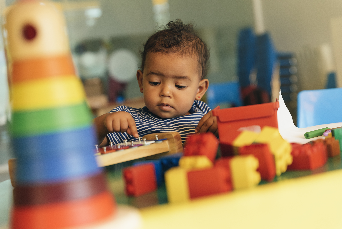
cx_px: 171
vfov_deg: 19.5
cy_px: 114
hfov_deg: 28.8
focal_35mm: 70
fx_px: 665
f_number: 3.5
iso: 500
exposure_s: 1/250
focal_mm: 70
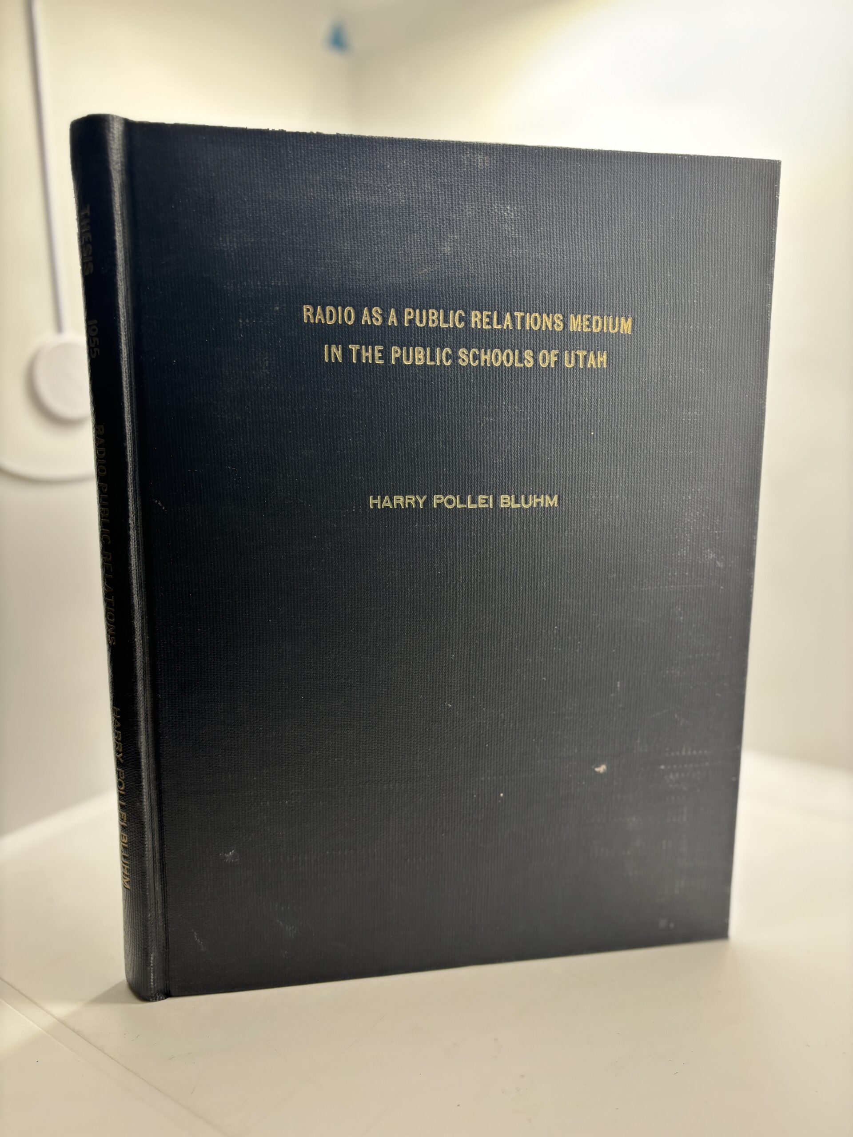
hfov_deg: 53.1
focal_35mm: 26
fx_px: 854
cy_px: 568
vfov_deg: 67.3
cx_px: 426
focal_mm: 5.96
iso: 100
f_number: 1.6
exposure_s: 1/121
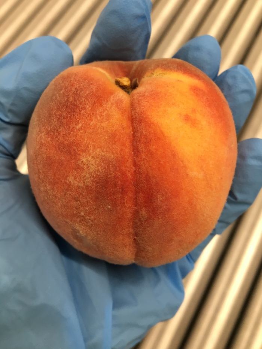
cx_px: 131
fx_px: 293
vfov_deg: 61.7
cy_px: 174
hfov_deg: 48.2
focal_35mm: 29
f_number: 2.2
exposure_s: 1/30
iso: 80
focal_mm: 4.15
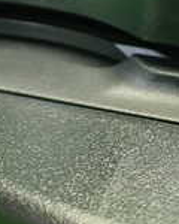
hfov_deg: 13.2
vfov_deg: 16.4
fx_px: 775
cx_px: 82
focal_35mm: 117
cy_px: 87
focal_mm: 5.4
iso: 800
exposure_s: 1/50
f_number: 2.3
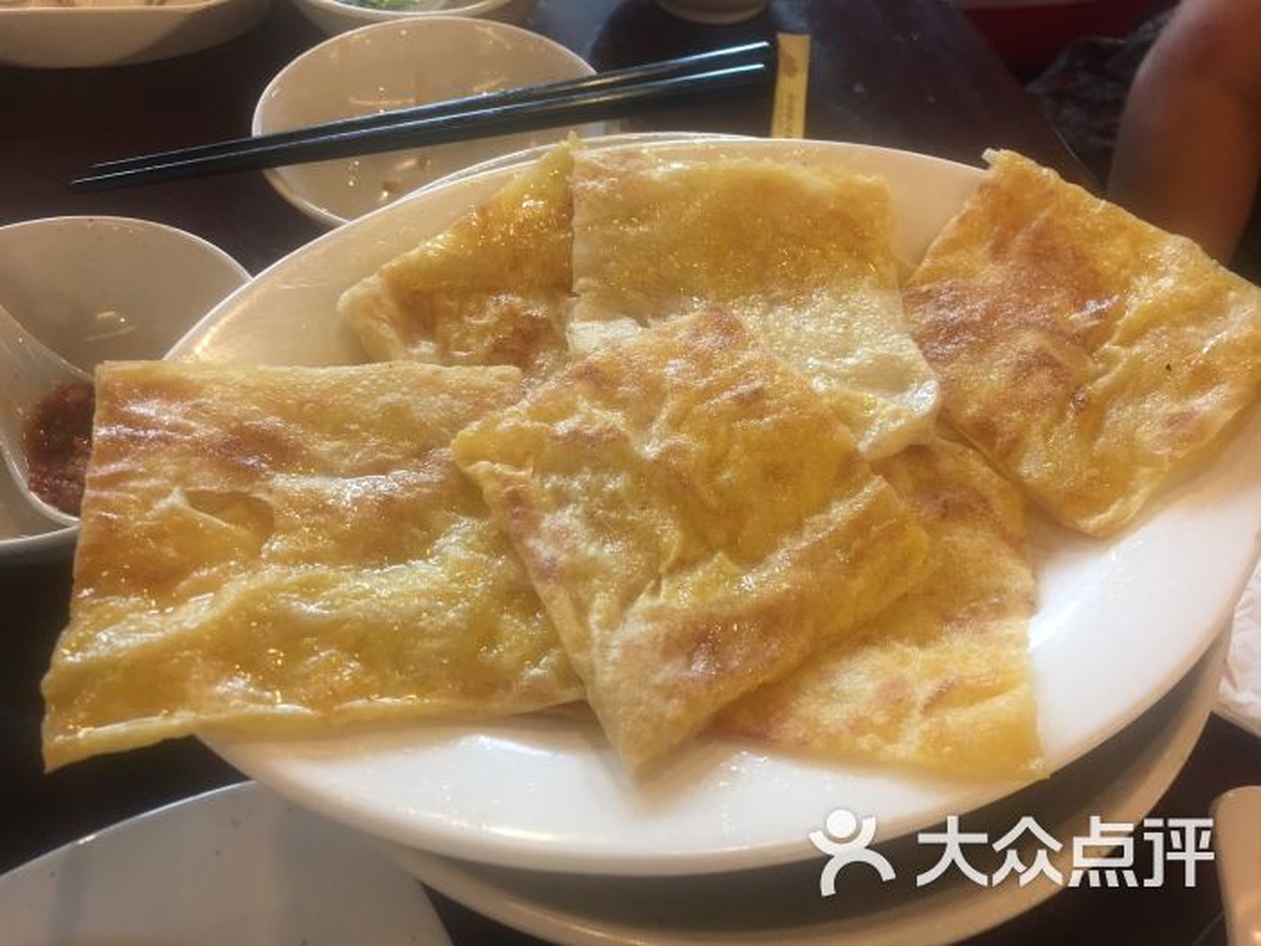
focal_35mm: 29
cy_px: 473
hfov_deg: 61.7
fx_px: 1056
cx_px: 630
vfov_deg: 48.2
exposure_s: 1/17
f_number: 2.2
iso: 50
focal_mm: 4.15
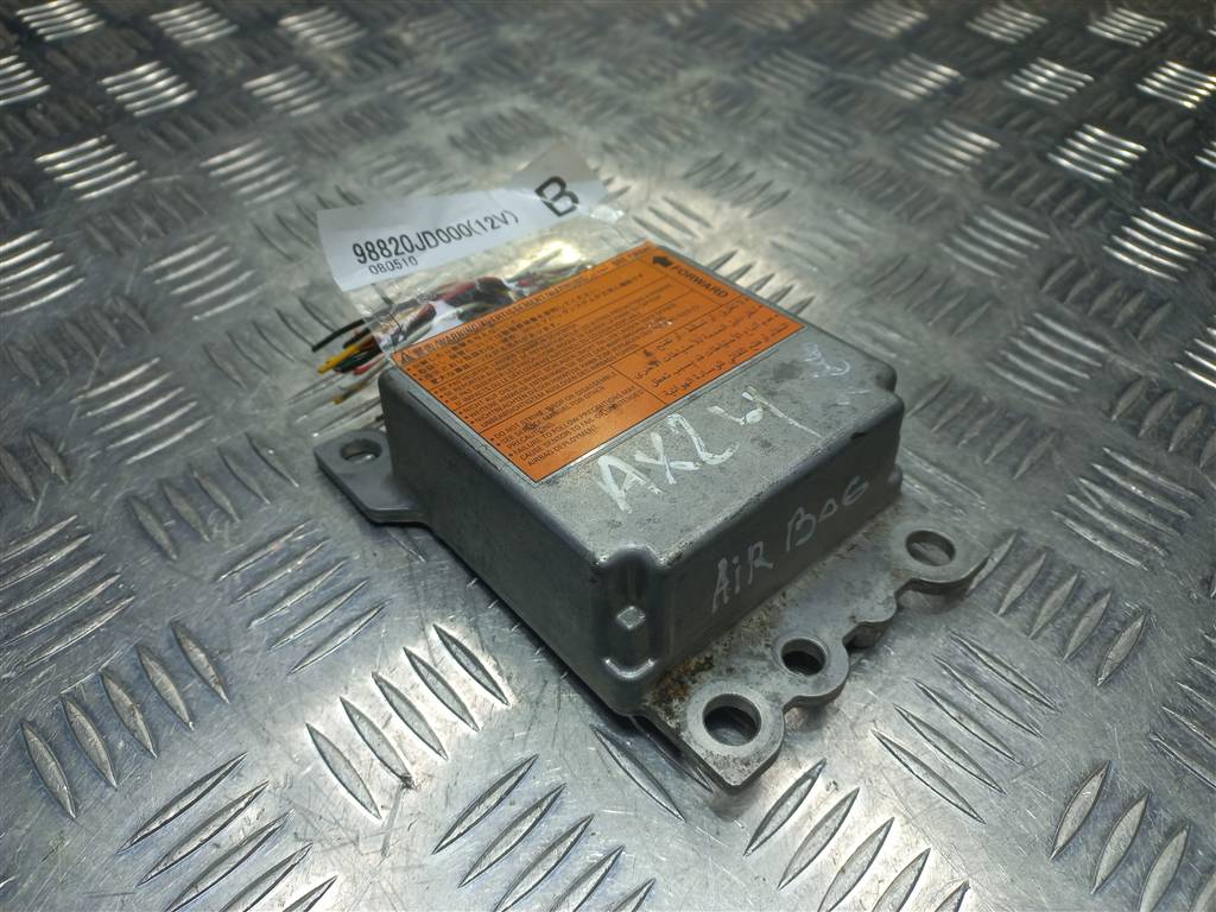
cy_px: 456
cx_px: 608
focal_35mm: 25
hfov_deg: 69.4
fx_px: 878
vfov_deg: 54.9
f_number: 1.8
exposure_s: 1/100
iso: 32
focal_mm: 4.6
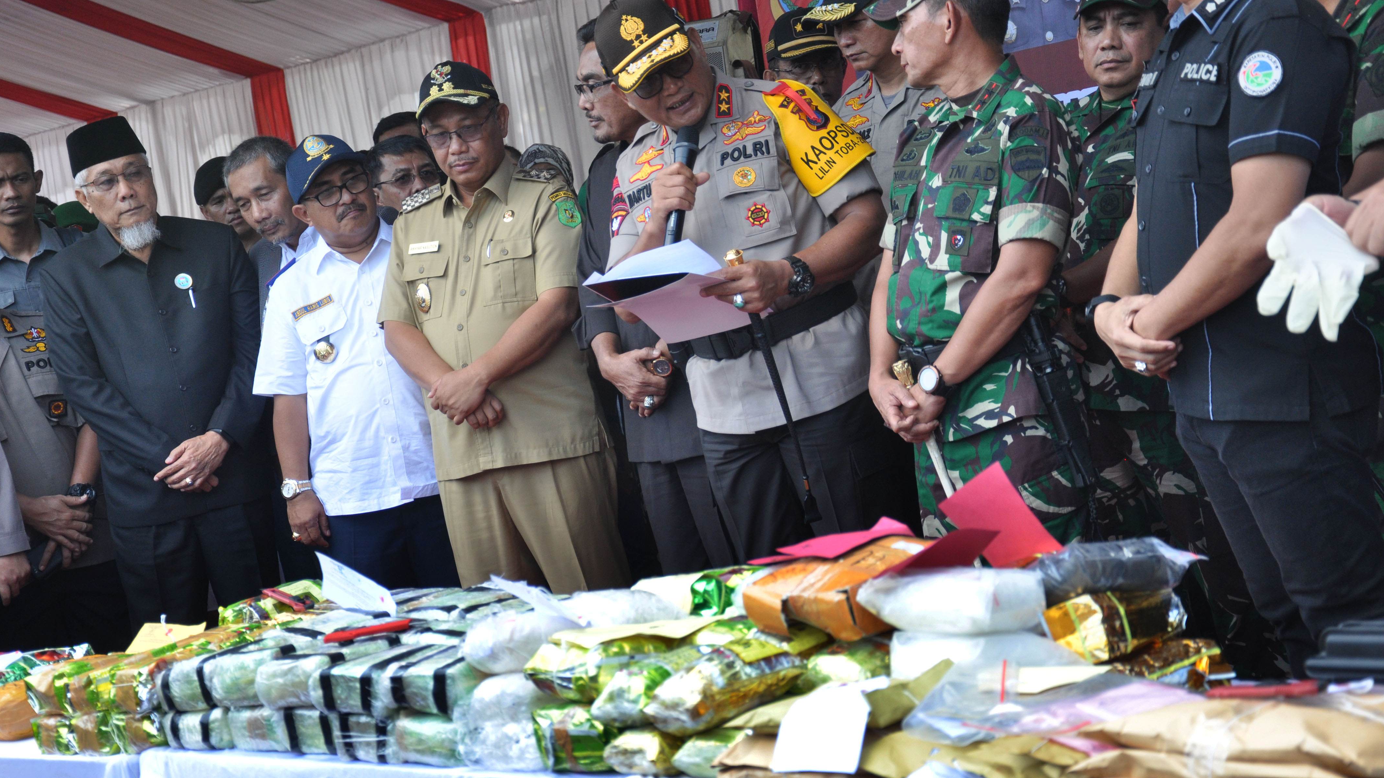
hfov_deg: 27.9
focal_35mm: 76
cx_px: 686
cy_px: 411
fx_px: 2789
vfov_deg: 15.9
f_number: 4.8
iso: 500
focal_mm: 48
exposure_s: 1/200
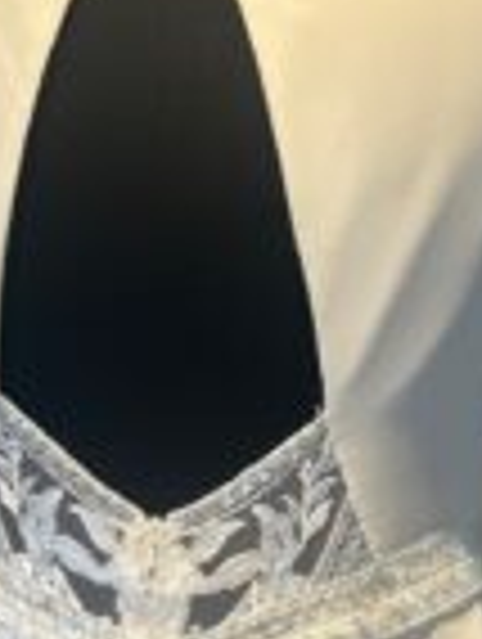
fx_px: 1444
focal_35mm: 78
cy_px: 497
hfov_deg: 18.9
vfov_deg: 24.6
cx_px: 221
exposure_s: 1/237
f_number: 1.5
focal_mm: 5.7
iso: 40
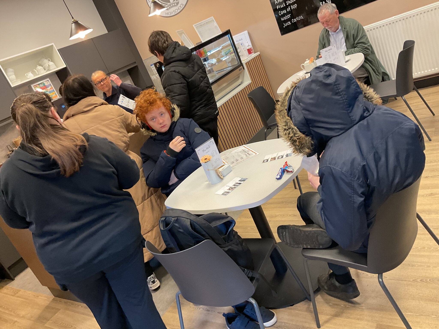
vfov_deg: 48.2
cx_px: 220
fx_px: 368
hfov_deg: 61.7
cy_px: 164
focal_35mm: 29
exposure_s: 1/50
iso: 125
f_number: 1.8
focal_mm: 3
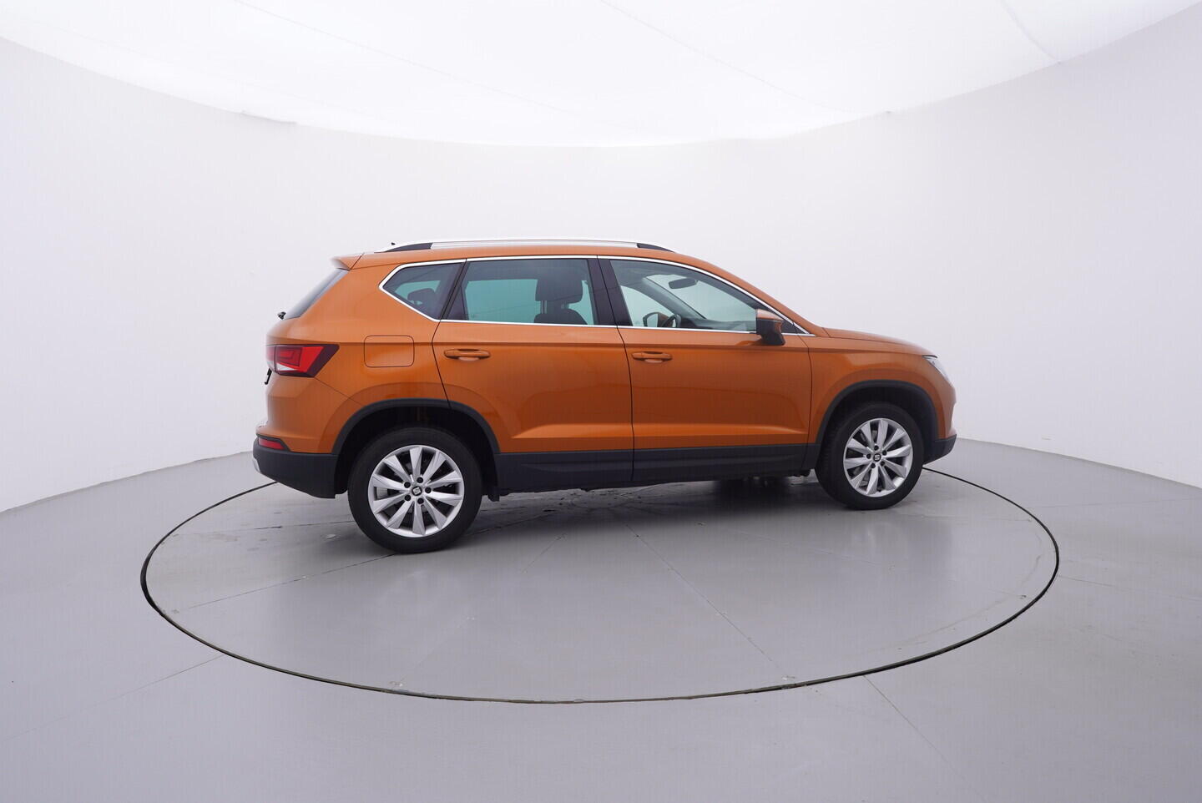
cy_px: 402
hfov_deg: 77.3
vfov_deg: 56.2
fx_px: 752
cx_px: 601
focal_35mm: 22
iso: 200
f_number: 5
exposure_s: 1/80
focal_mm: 15
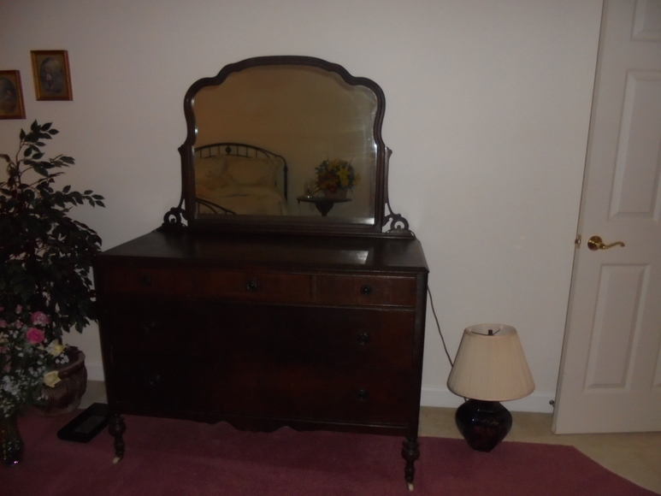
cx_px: 330
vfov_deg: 53.1
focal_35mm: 26
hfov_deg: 67.3
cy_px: 248
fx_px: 497
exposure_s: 1/30
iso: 320
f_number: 3.5
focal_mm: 4.6
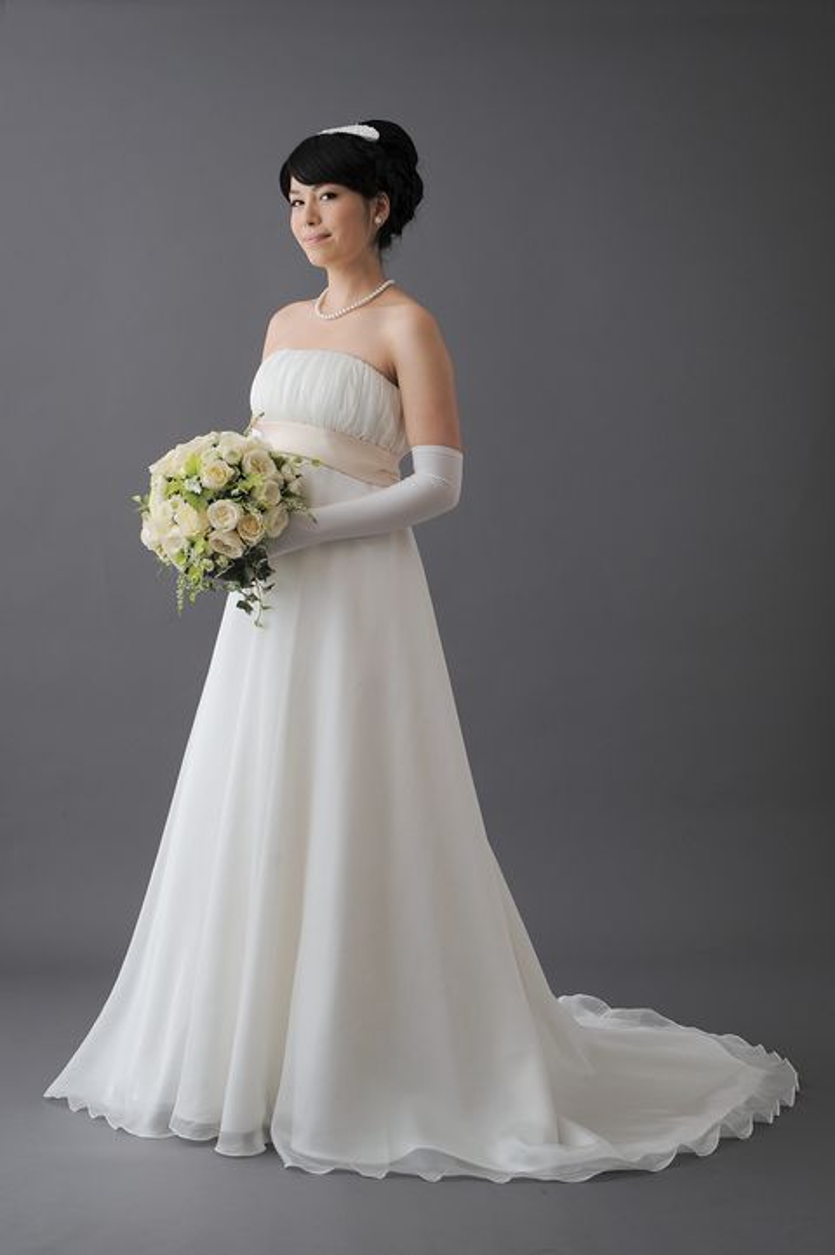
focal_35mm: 70
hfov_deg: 19.4
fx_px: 2438
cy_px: 628
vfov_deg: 28.9
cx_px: 418
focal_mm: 70
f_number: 7.1
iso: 200
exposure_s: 1/60
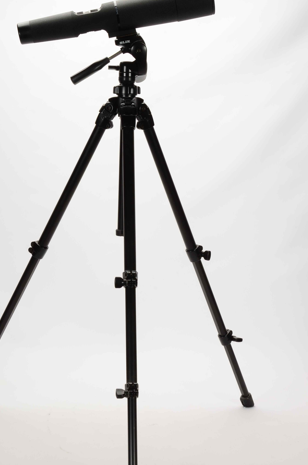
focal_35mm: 83
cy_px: 230
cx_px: 123
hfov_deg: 16.4
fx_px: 1065
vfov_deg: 24.6
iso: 200
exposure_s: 1/160
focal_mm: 45
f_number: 18
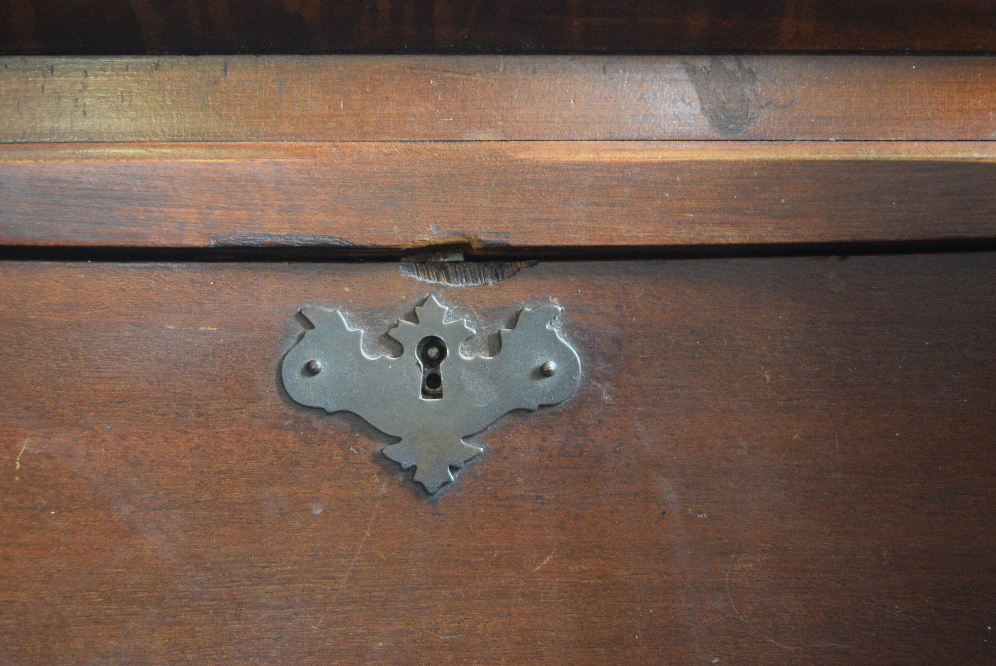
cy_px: 333
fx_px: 1578
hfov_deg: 35.0
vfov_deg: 23.8
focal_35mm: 57
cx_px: 498
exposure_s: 1/60
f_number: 4.8
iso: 2500
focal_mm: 38
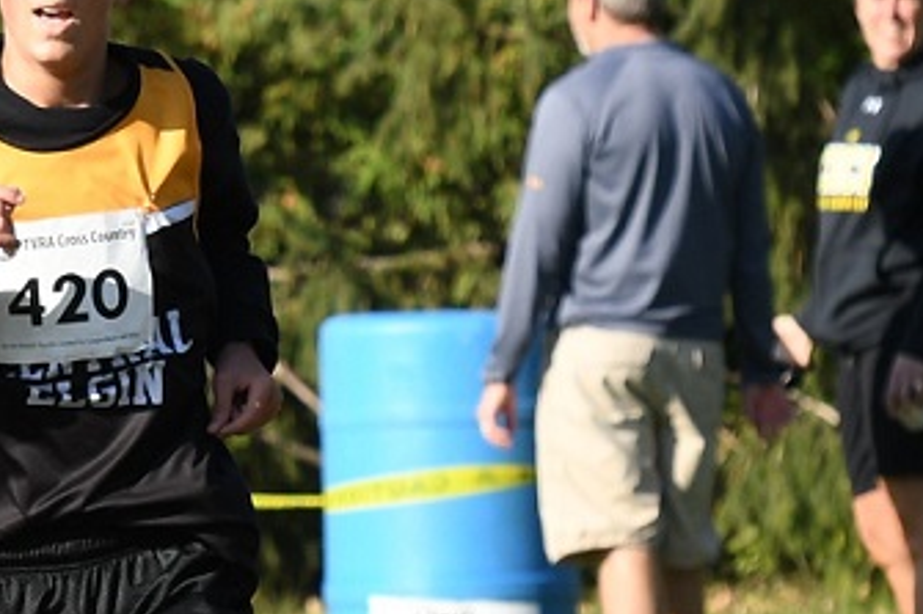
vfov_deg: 2.2
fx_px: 15990
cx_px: -528
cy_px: 770
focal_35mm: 624
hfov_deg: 3.3
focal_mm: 122
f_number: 6.3
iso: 320
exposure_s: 1/800
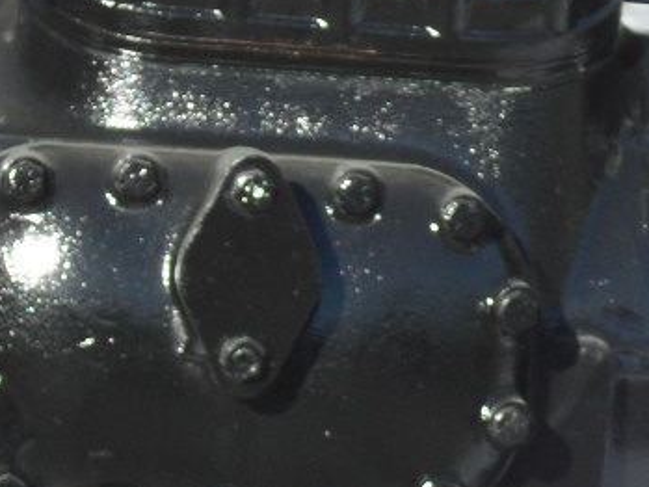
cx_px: 738
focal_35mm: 226
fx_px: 4239
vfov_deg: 6.6
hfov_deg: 8.7
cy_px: 426
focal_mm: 13.6
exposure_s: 1/350
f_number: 5
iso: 100
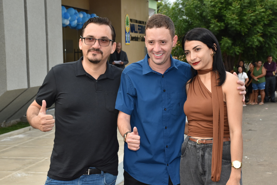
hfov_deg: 27.0
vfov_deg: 18.2
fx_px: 577
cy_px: 92
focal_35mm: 75
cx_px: 138
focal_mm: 50
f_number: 10
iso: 400
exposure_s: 1/125
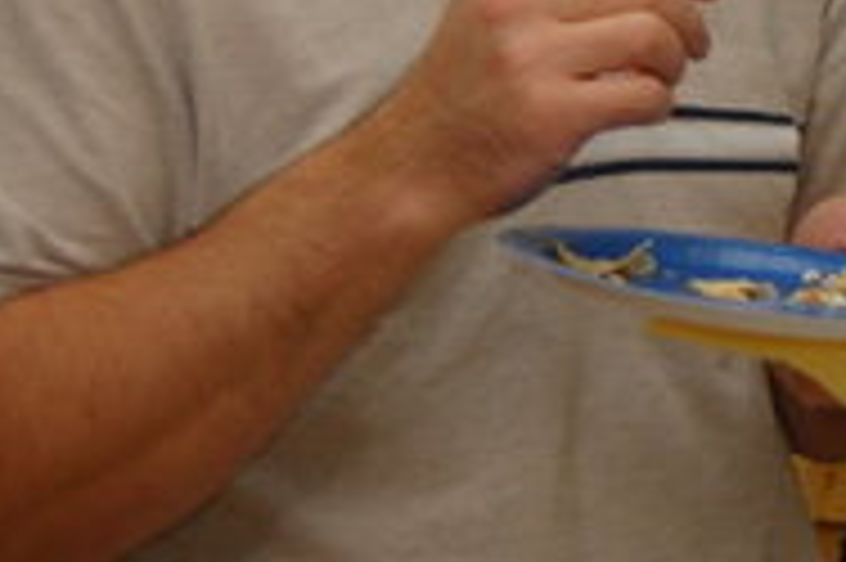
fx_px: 3592
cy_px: 9
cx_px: 1278
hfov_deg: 12.7
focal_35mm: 153
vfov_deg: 8.9
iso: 400
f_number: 4.2
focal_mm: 30
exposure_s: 1/60
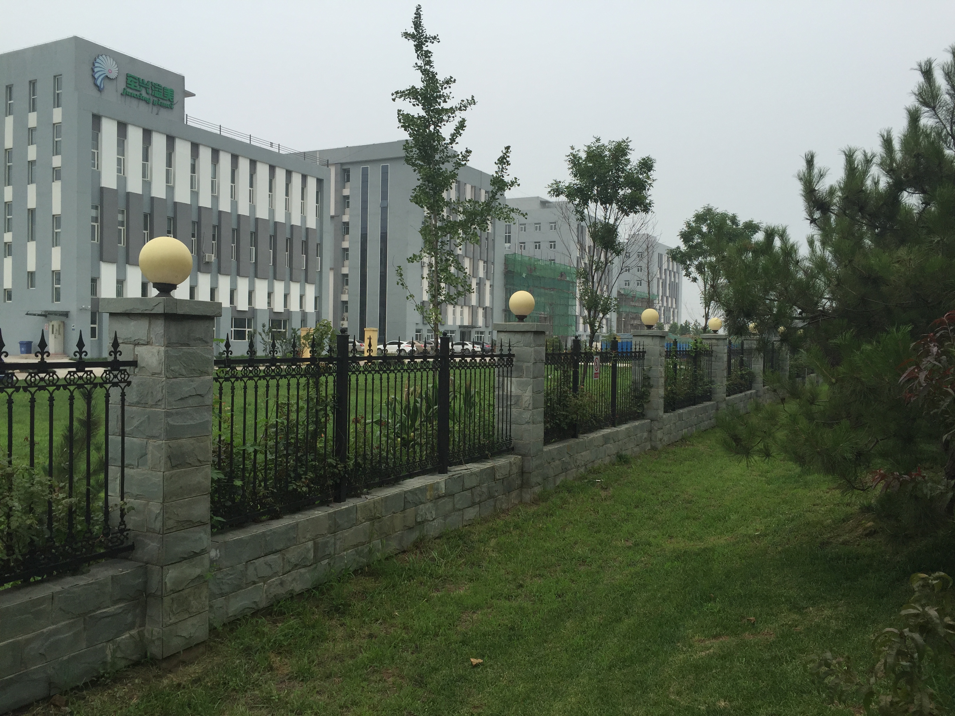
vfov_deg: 48.2
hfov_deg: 61.7
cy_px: 358
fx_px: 800
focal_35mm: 29
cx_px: 478
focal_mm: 4.15
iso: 32
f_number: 2.2
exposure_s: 1/860
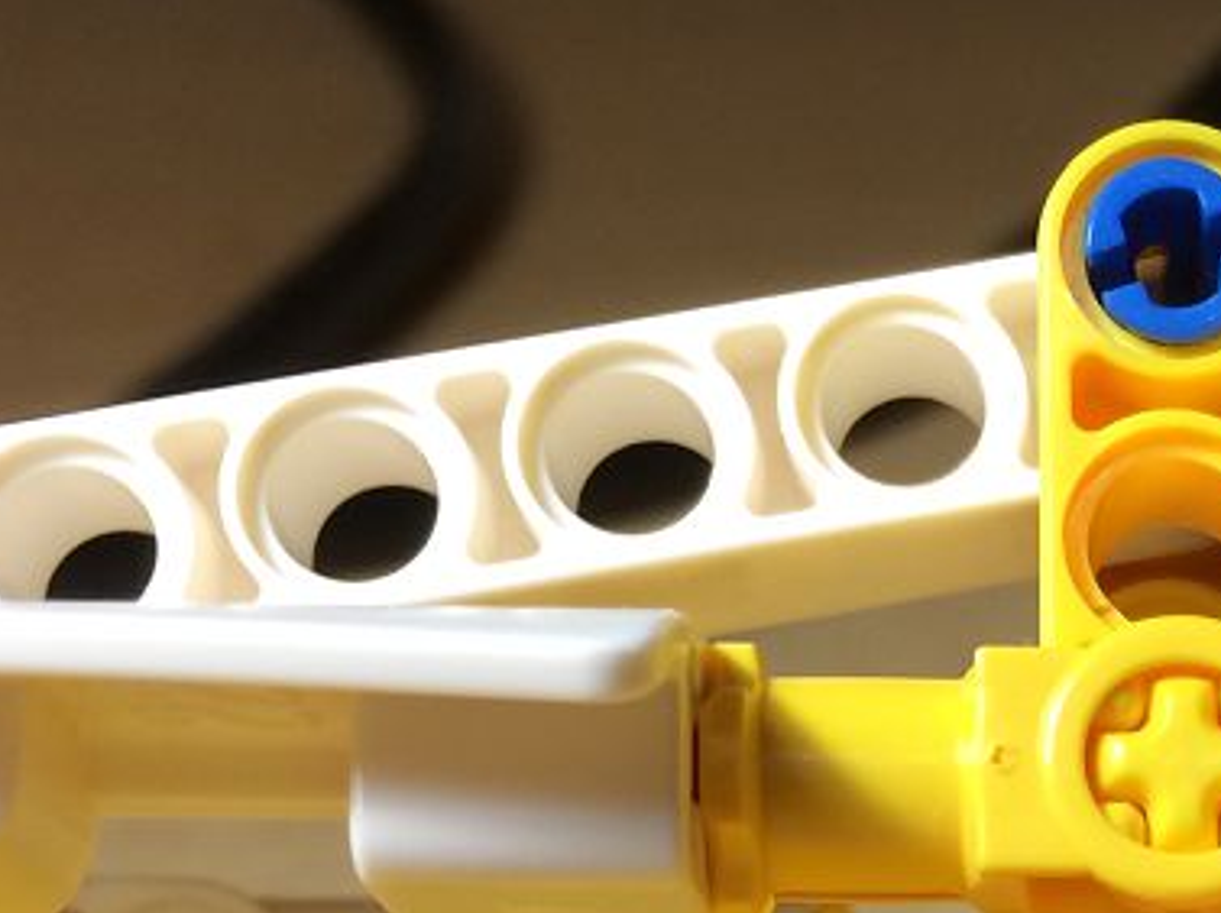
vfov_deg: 13.3
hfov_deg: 18.0
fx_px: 3665
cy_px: 1416
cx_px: 1467
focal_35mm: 104
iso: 40
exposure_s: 1/40
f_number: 2.2
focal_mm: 4.12
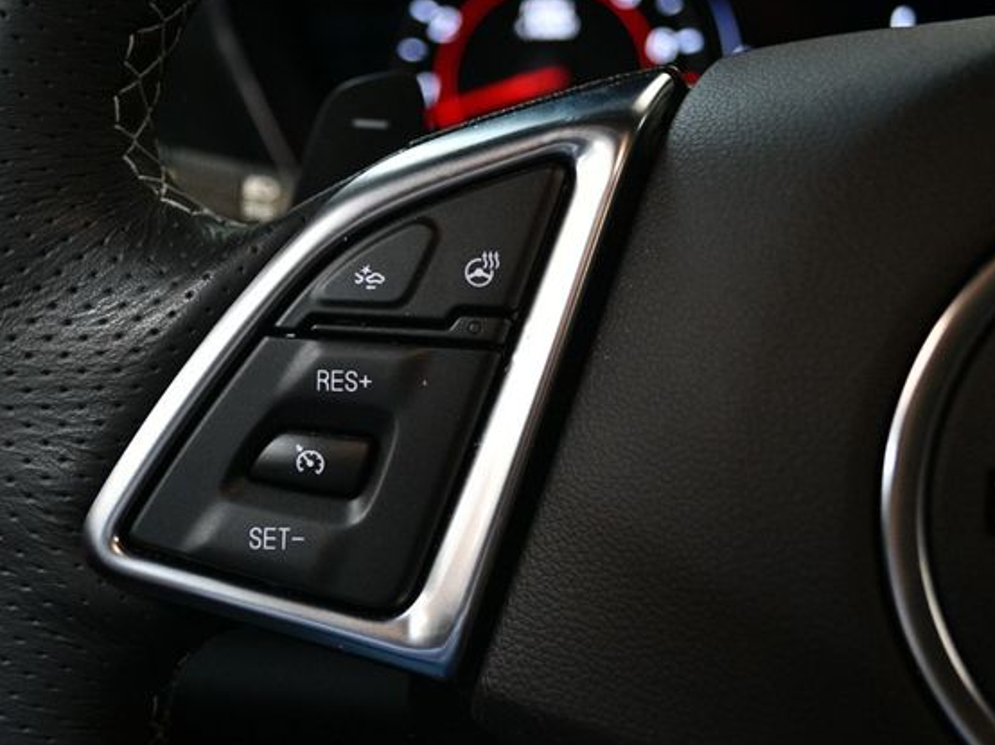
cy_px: 370
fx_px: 1437
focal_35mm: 50
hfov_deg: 38.2
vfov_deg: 29.1
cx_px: 445
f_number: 4.5
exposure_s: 1/60
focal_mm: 30
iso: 3200
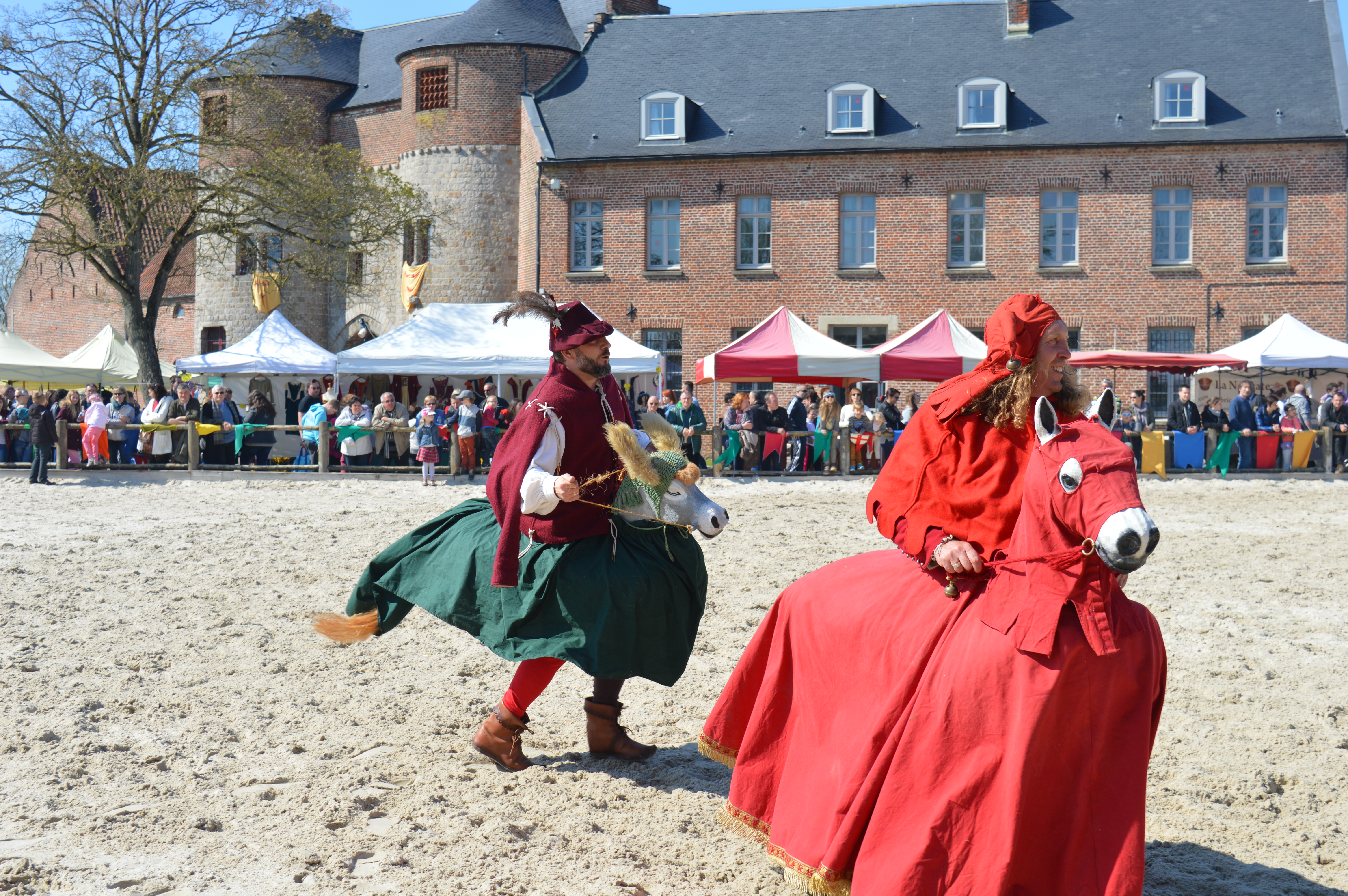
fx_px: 1683
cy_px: 448
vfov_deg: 29.8
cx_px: 674
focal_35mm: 45
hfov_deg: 43.6
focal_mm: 30
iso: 100
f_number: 8
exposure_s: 1/320
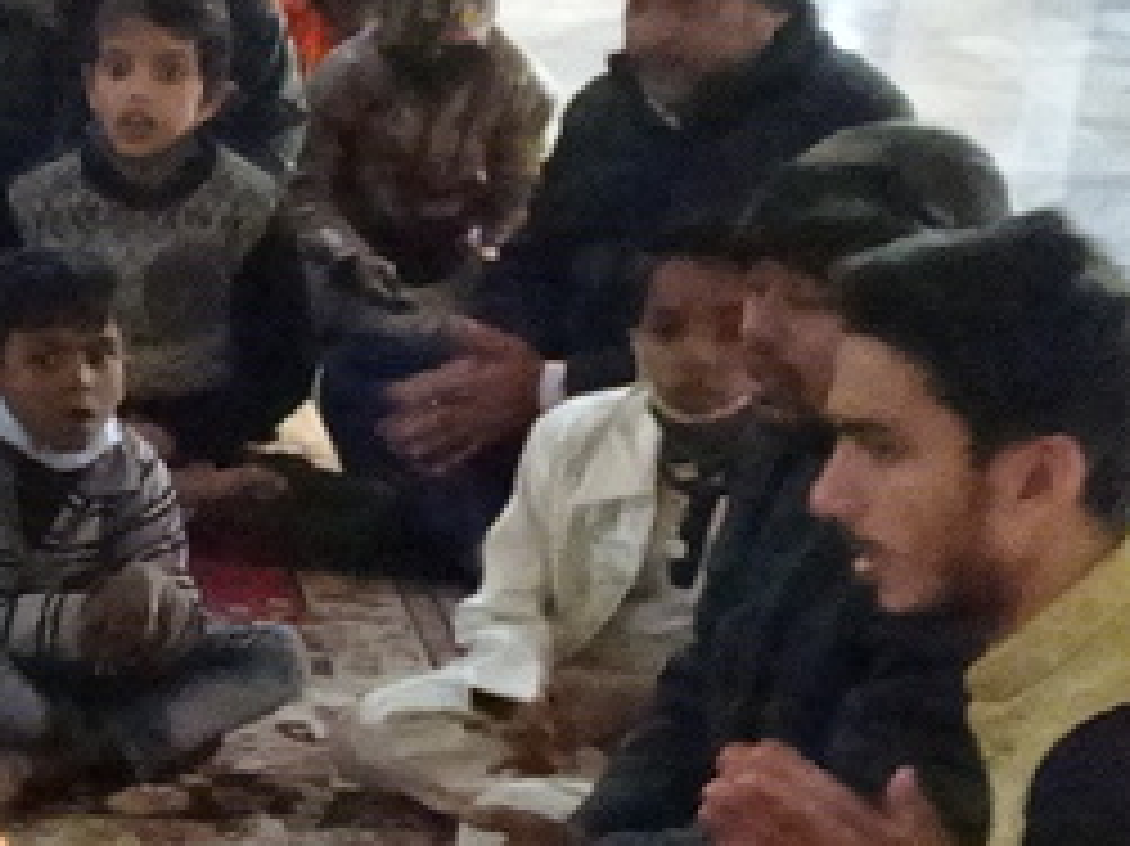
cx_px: -783
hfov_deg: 14.4
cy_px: 954
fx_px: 4046
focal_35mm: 124
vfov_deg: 11.7
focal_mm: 4.1
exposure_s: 1/20
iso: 3200
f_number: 3.5
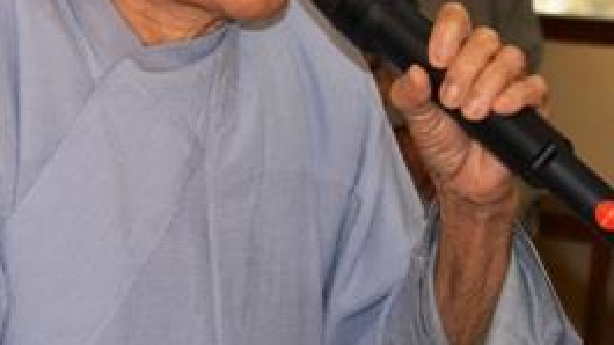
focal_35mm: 167
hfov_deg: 12.8
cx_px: 132
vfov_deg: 7.2
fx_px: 2719
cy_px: -44
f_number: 5.3
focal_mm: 44
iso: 560
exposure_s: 1/60
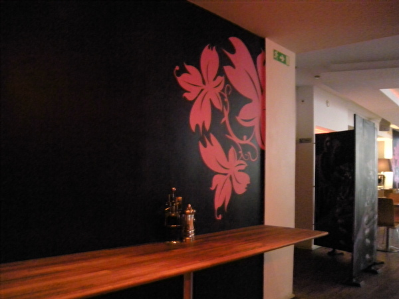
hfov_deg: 52.6
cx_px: 200
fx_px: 403
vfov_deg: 40.7
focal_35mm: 35
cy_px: 150
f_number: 3.8
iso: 800
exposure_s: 1/8
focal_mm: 5.9
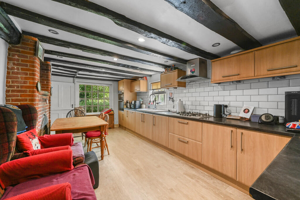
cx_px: 150
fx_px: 117
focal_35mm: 14
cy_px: 100
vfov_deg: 81.1
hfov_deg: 104.3
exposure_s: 1
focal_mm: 14
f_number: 8
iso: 400
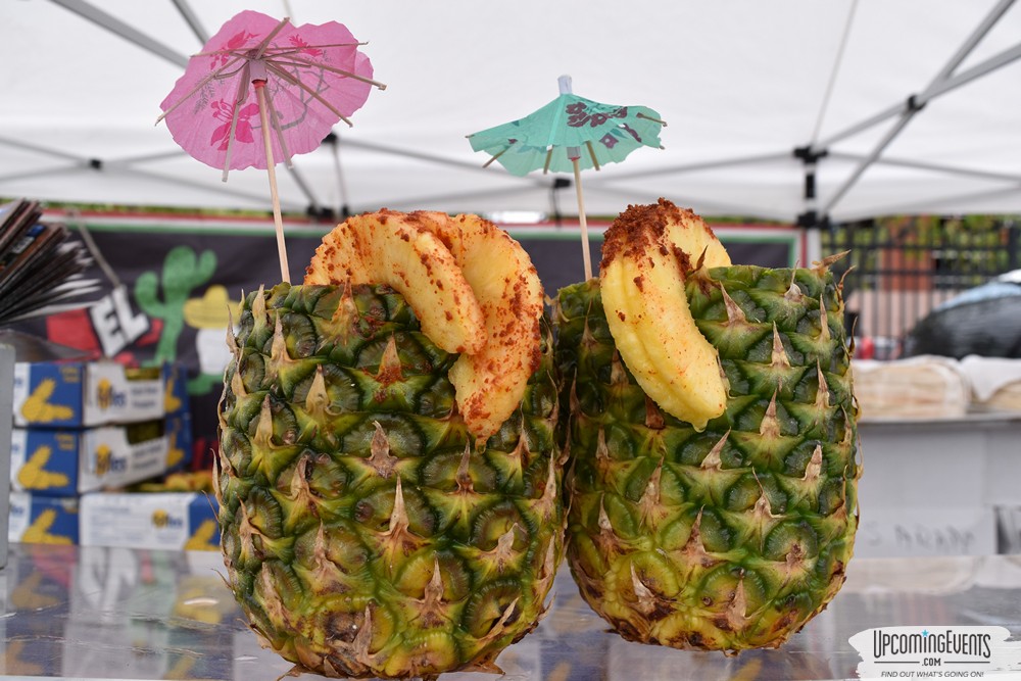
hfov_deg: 61.9
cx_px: 510
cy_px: 340
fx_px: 851
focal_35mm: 30
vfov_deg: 43.6
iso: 360
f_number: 8
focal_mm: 20
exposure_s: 1/250
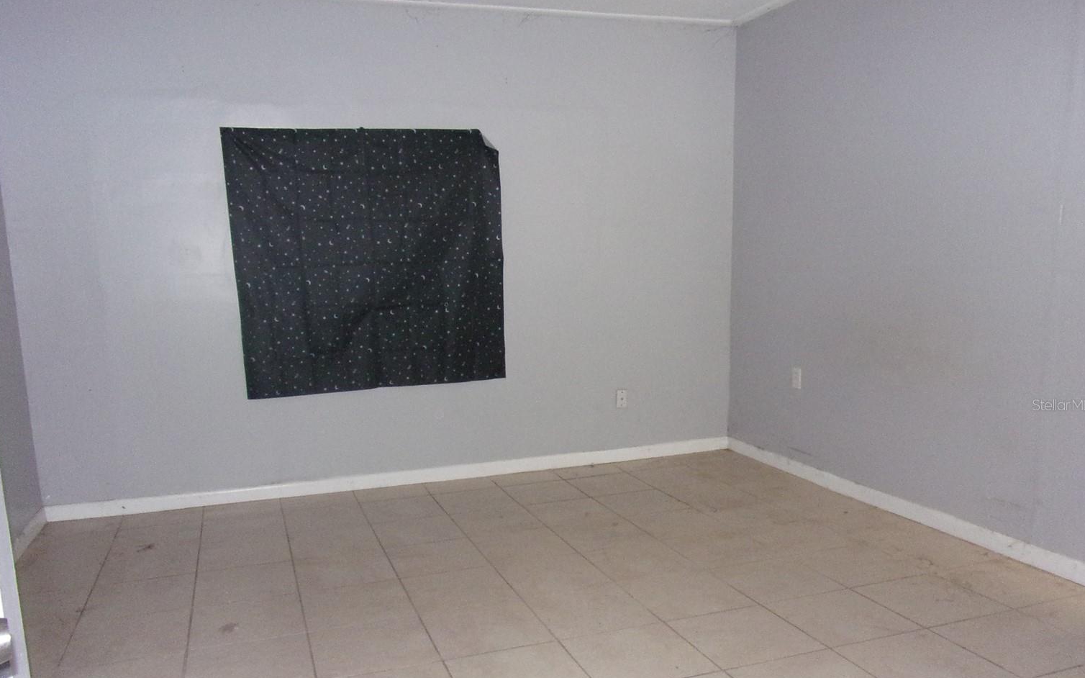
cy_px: 404
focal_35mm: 27
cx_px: 525
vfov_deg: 45.8
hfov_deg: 68.4
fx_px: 798
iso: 320
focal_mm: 4.3
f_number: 3.3
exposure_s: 1/34
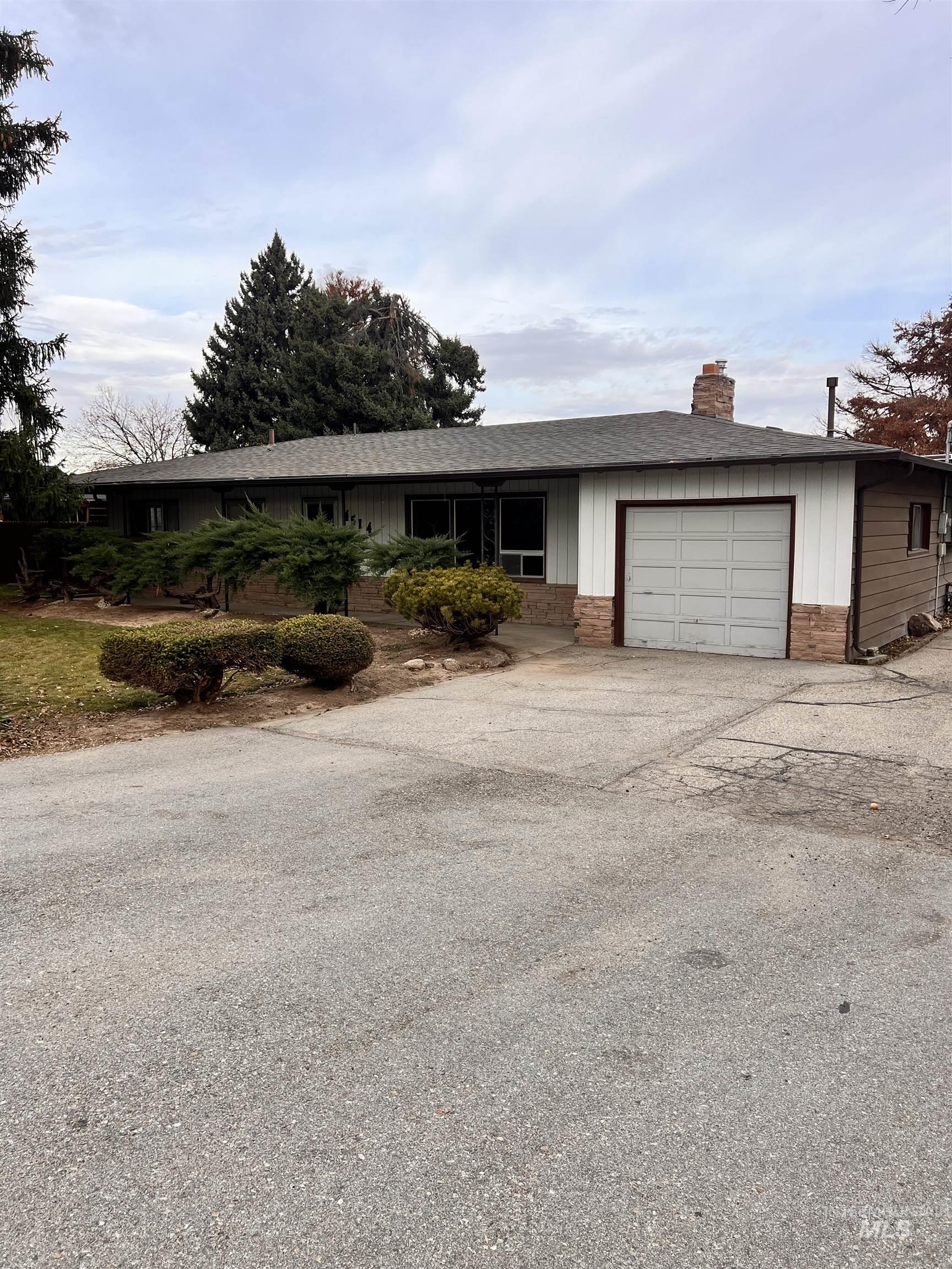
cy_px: 634
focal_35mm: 26
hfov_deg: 53.1
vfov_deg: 67.3
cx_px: 476
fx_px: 953
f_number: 1.5
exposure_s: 1/1326
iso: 50
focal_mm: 5.7
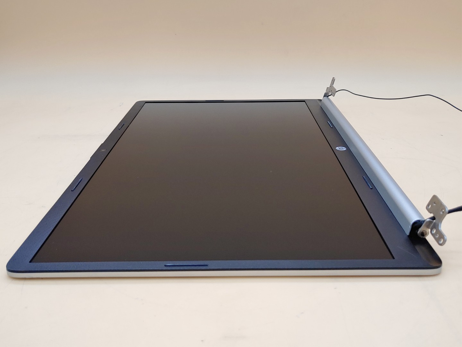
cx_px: 231
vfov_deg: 42.9
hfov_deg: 55.4
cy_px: 174
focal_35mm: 33
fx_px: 440
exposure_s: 1/86
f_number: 1.8
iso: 50
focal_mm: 4.36
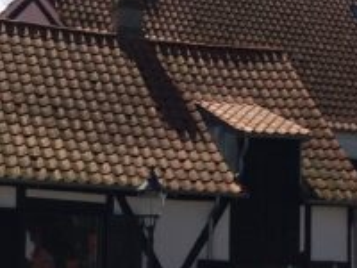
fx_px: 1042
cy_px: 150
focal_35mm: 101
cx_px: 218
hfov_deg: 19.4
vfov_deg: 14.6
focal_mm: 4.15
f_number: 2.2
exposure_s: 1/3731
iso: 32
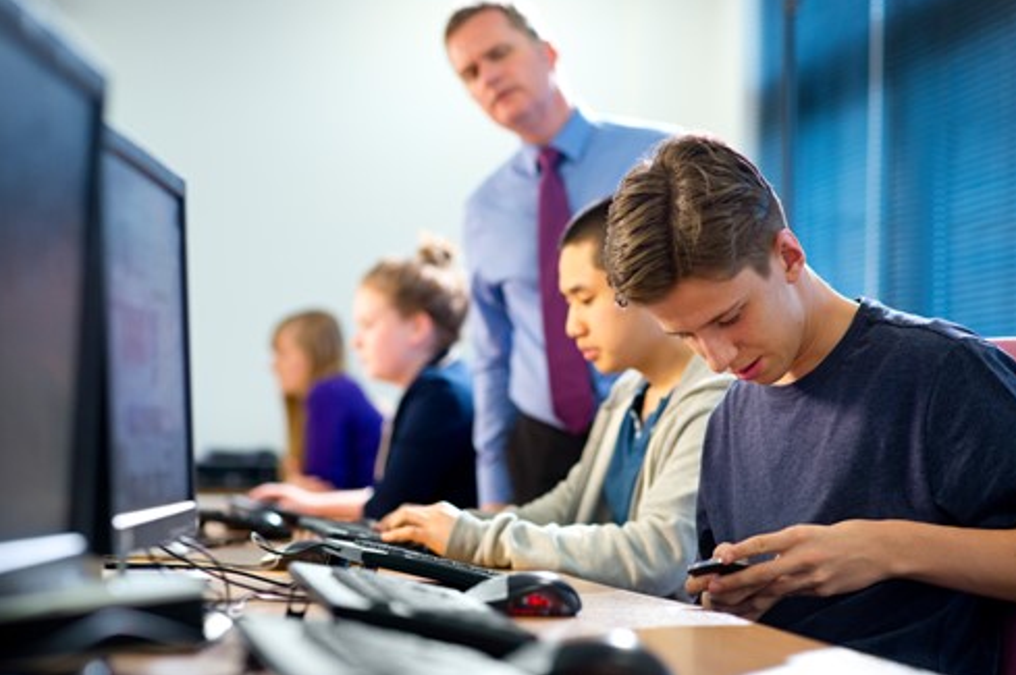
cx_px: 503
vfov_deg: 15.7
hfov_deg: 23.4
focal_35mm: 87
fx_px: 2453
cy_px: 335
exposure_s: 1/160
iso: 800
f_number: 3.2
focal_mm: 85
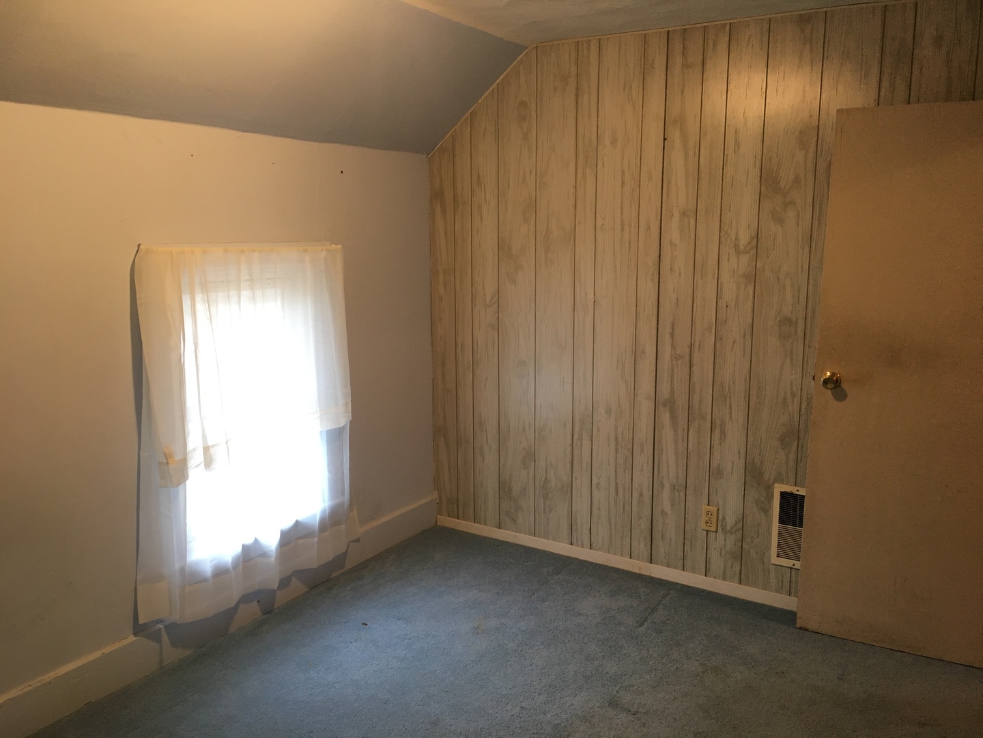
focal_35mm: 29
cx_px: 492
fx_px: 824
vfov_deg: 48.2
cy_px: 369
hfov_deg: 61.7
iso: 100
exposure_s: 1/30
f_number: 2.2
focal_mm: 4.15
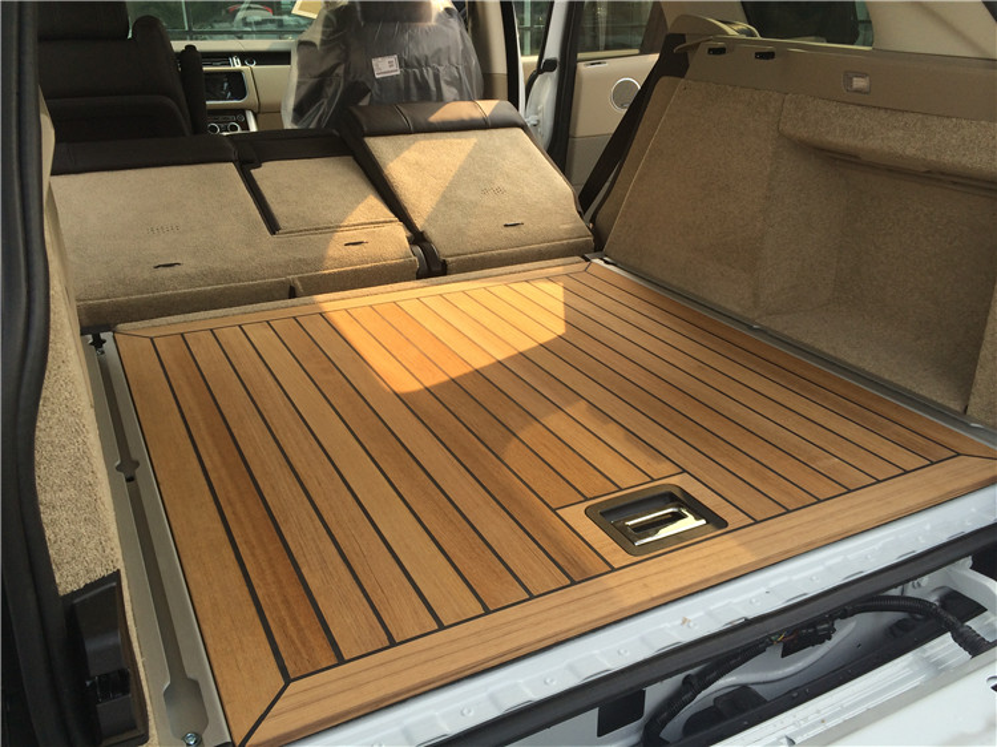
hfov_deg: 60.0
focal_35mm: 30
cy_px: 374
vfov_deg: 46.8
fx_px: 864
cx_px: 498
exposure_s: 1/391
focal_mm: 4.12
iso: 32
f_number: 2.2
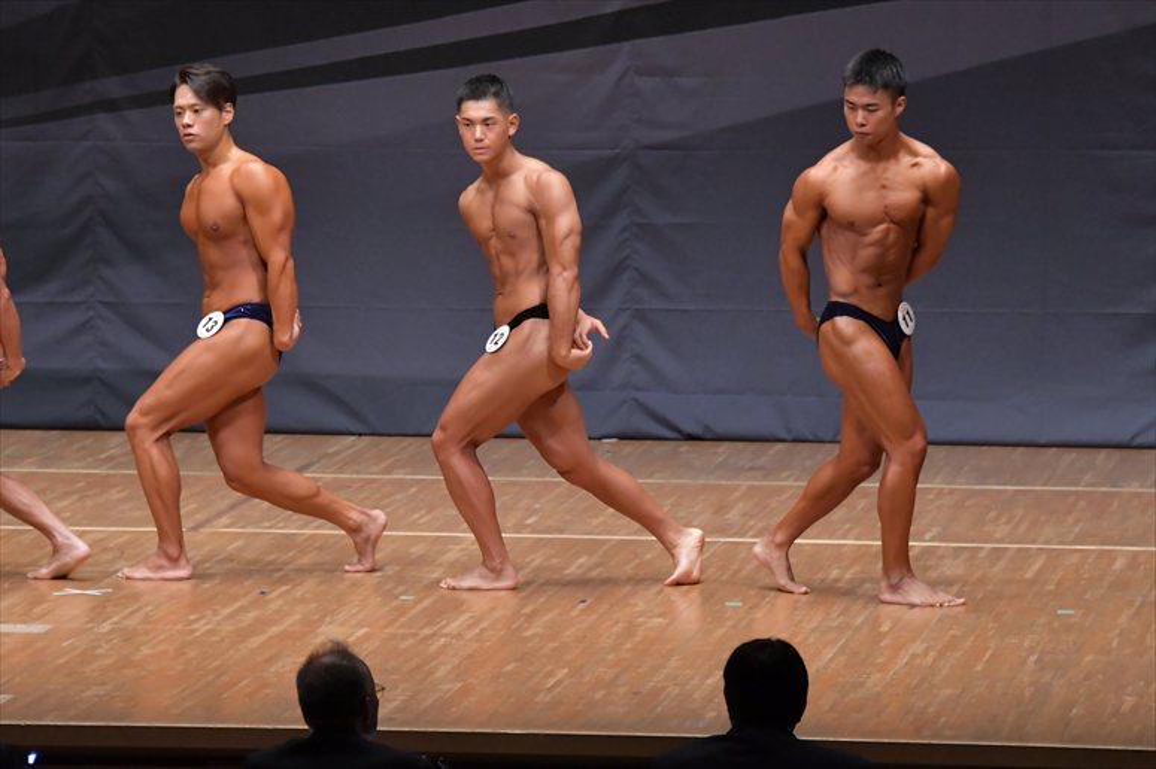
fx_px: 7222
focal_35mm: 225
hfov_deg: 9.2
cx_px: 578
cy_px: 384
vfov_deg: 6.1
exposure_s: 1/400
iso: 6400
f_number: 5.6
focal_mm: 150
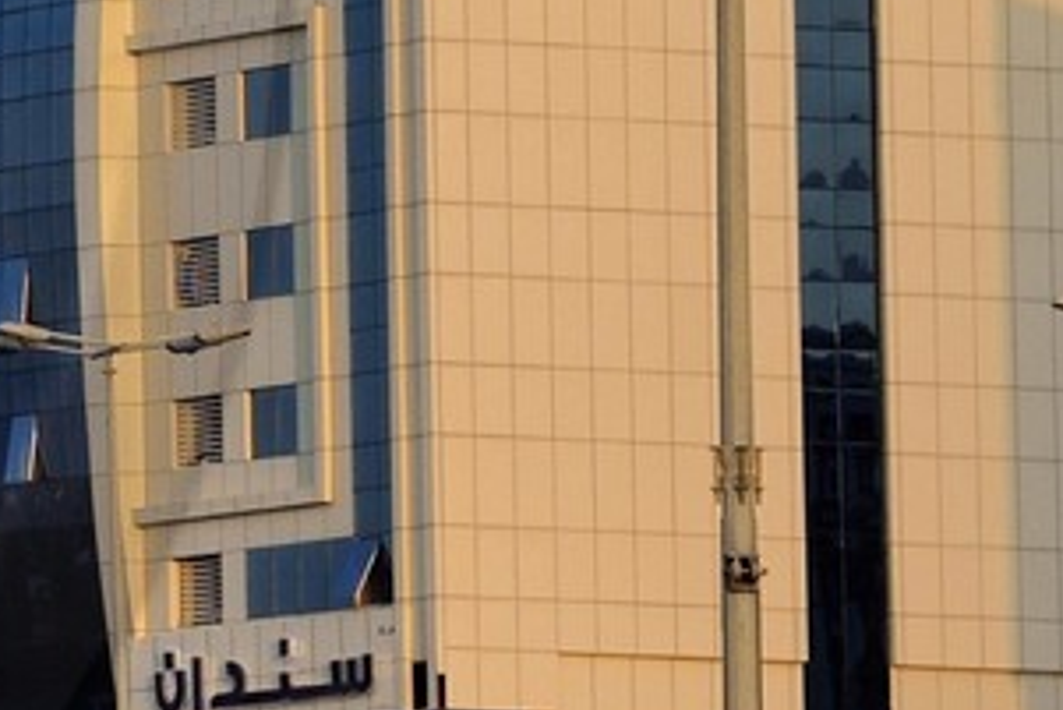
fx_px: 20413
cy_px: -53
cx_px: -1183
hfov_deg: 3.0
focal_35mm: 691
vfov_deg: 2.0
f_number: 6.3
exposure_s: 1/1000
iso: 400
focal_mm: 130
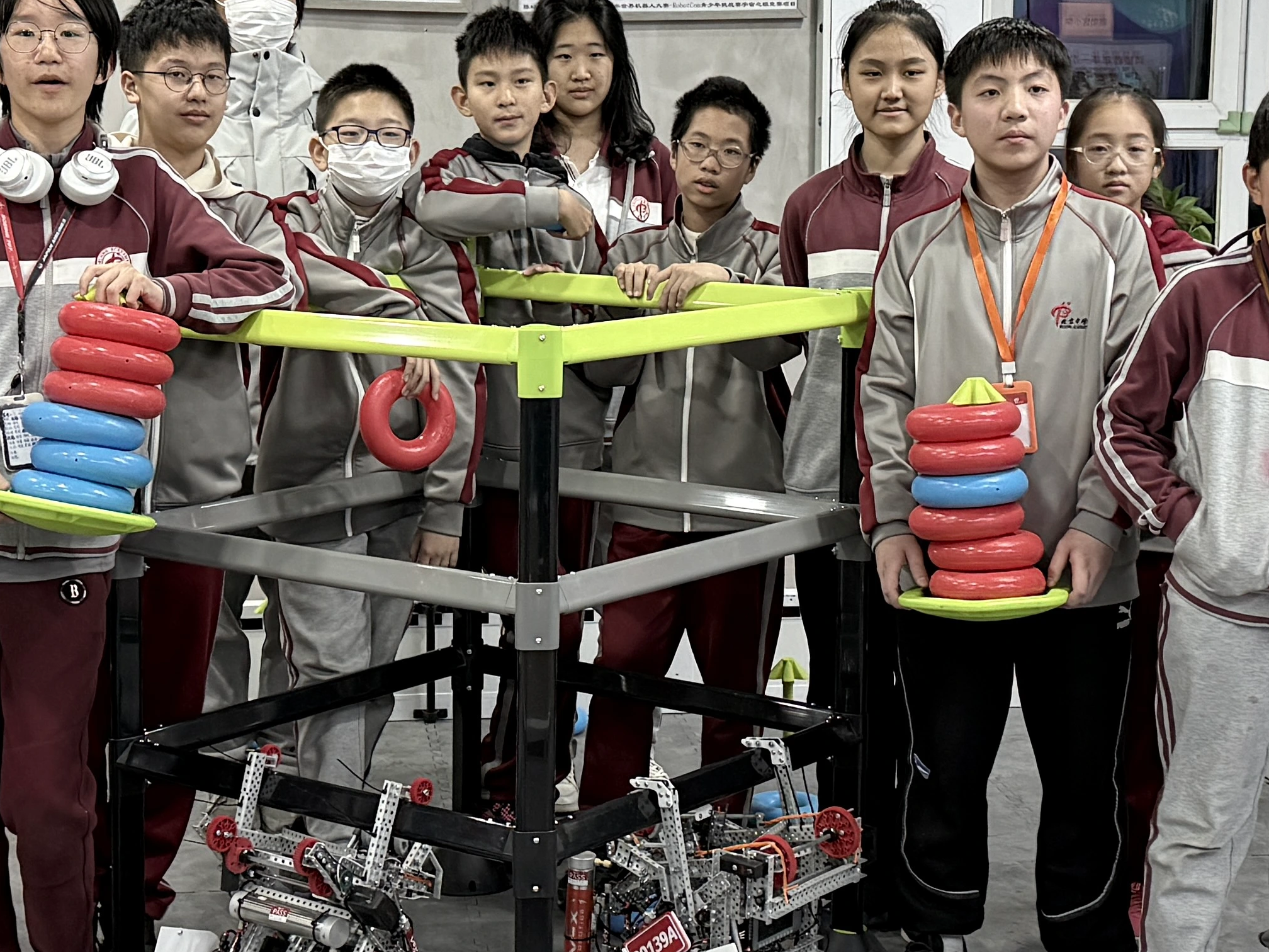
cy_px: 381
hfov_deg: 28.6
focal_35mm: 68
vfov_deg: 21.6
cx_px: 618
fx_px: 2493
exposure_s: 1/60
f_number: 1.78
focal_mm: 6.76
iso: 320
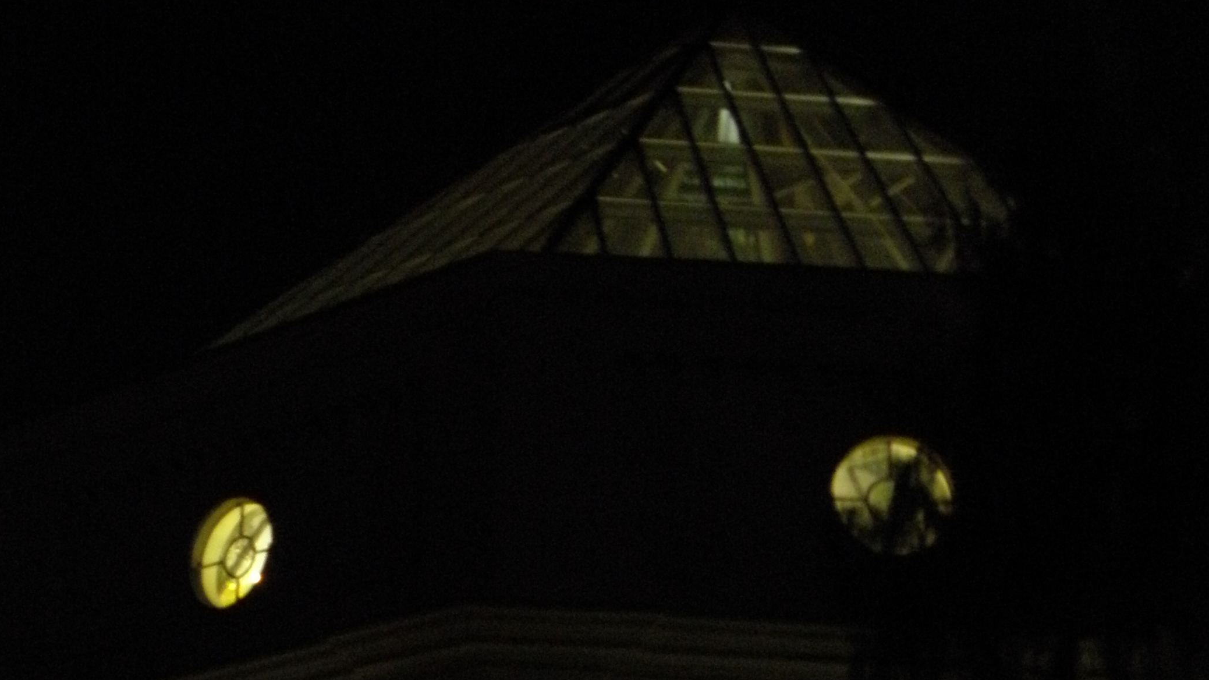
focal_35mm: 77
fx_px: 2468
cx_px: 426
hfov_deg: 27.4
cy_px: 823
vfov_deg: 15.1
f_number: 3.5
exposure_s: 1/2
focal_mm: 6.64
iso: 400
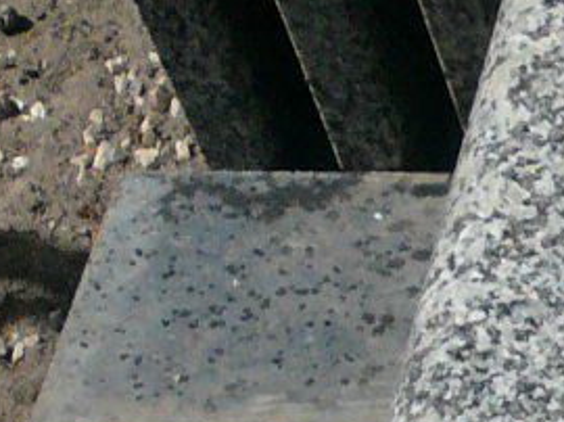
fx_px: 2898
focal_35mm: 178
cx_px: 1512
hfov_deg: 9.4
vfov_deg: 7.8
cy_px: 1001
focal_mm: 4.6
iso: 100
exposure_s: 1/320
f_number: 8
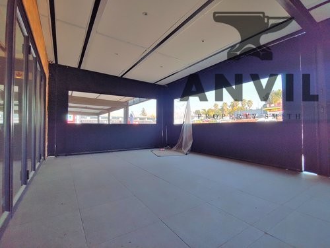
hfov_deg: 94.5
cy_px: 124
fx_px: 153
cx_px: 165
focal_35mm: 16
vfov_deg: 78.1
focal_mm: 2.18
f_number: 1.9
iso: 50
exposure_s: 1/33
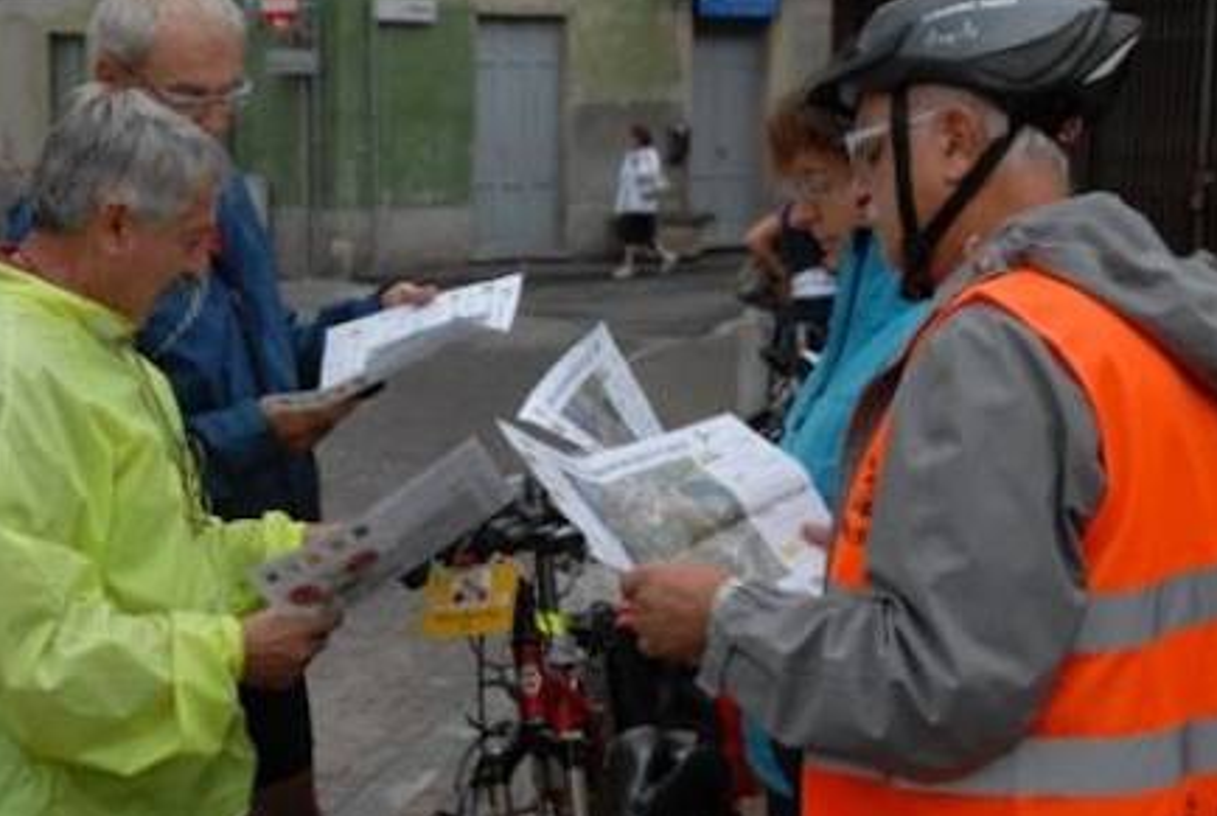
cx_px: 541
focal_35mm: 83
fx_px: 2811
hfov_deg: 24.4
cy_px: 360
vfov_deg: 16.5
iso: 400
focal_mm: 48
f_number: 7.1
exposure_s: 1/250
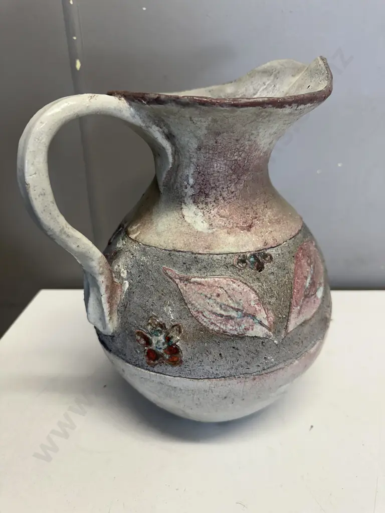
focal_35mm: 24
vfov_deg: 71.6
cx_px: 192
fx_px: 356
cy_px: 256
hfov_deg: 56.8
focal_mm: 6.86
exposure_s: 1/100
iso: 100
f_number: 1.78
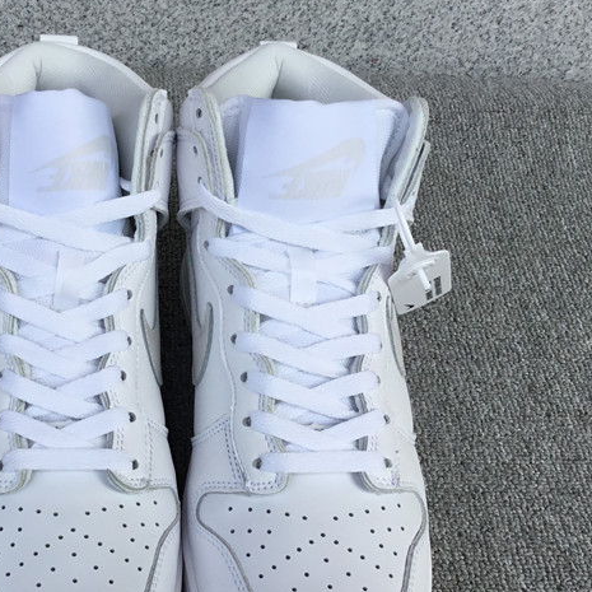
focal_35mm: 53
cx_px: 129
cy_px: 384
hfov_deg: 31.5
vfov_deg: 32.0
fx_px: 1025
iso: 25
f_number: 2.4
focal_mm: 3.3
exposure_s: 1/532
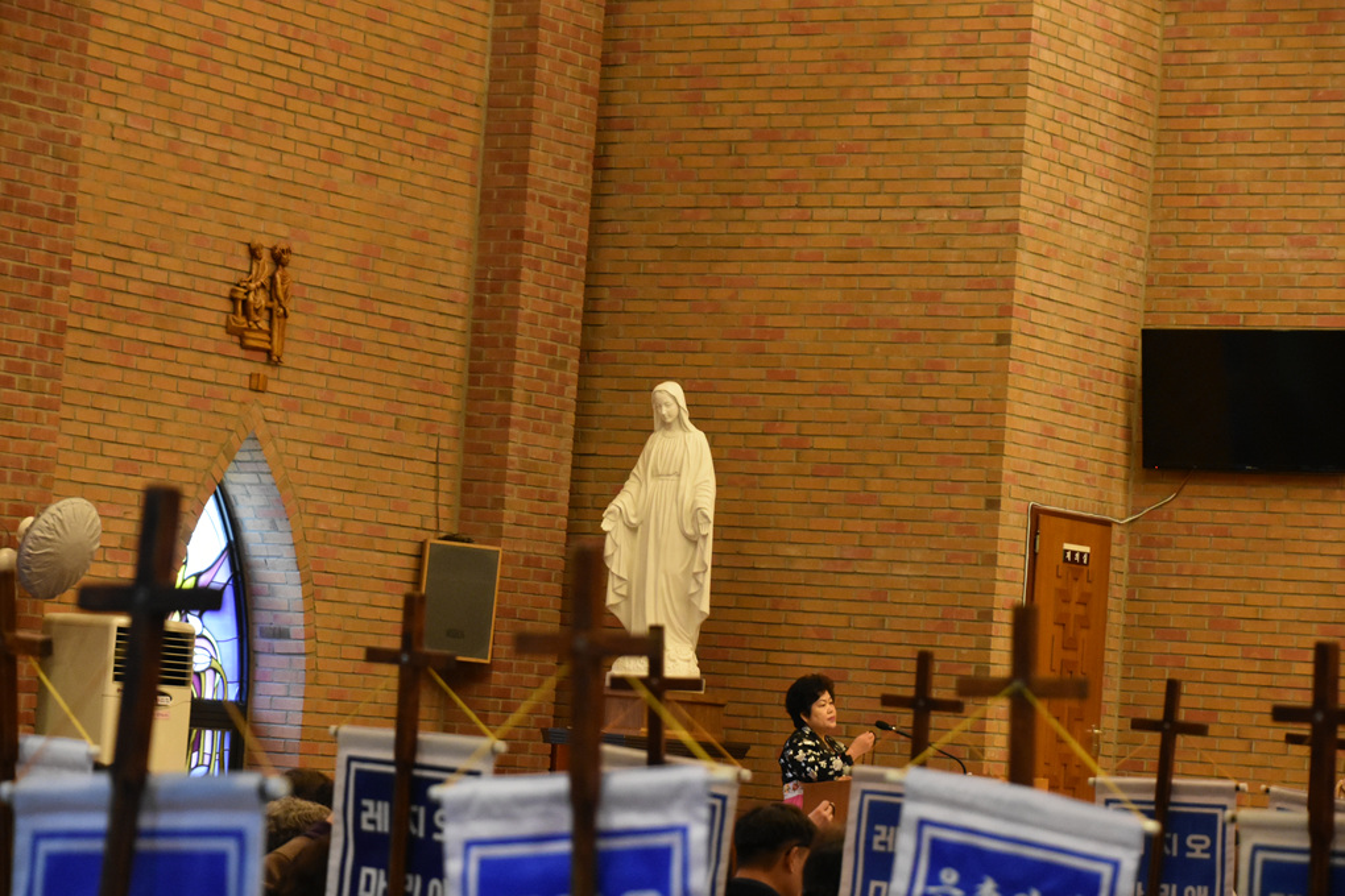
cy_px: 448
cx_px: 672
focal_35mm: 112
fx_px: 4203
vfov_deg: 12.2
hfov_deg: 18.2
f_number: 5
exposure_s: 1/60
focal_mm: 75
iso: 3200
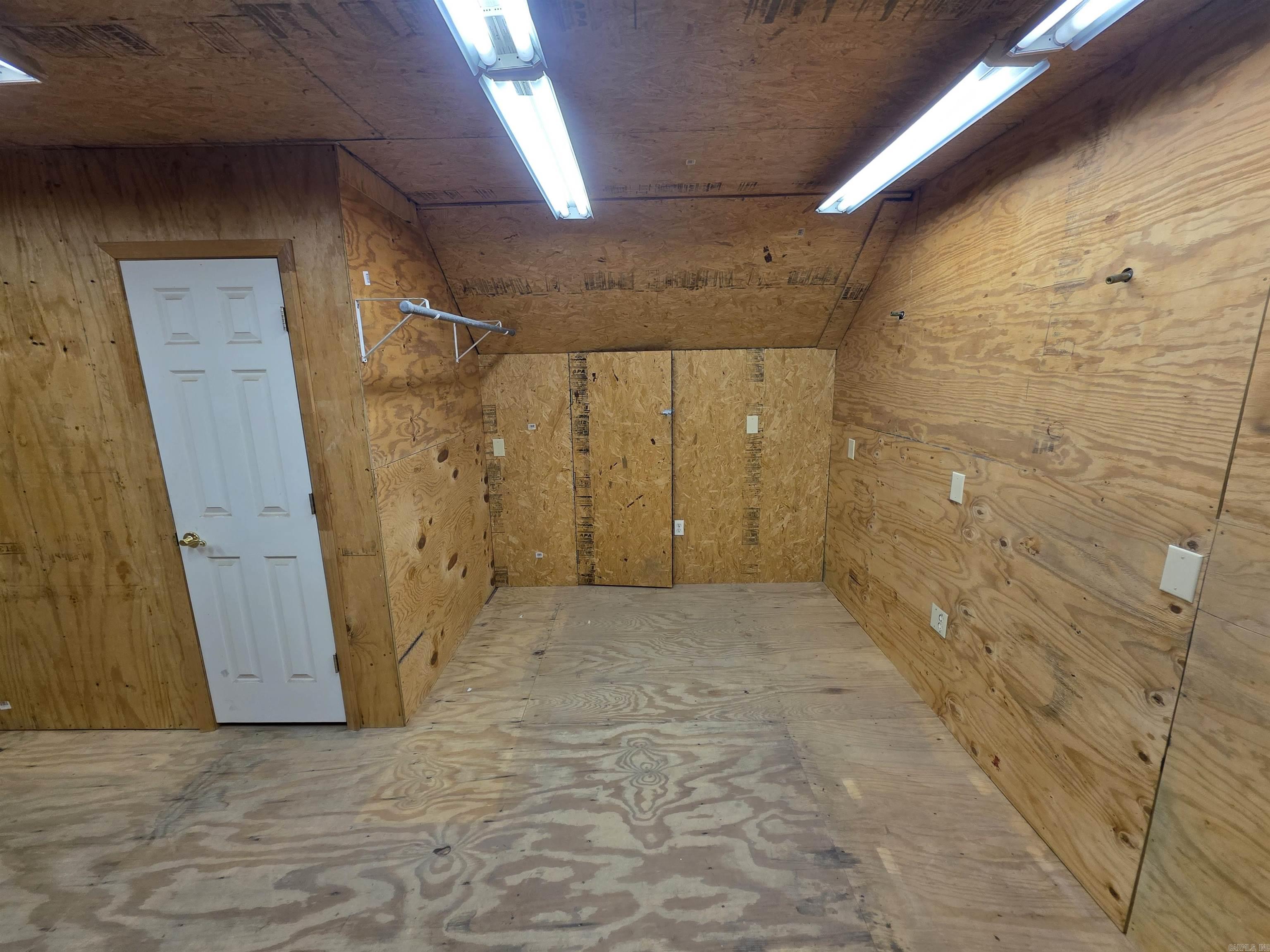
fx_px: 477
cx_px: 635
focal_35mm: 13
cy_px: 476
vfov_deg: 89.9
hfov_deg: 106.2
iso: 125
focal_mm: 2.2
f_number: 1.9
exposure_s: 1/120
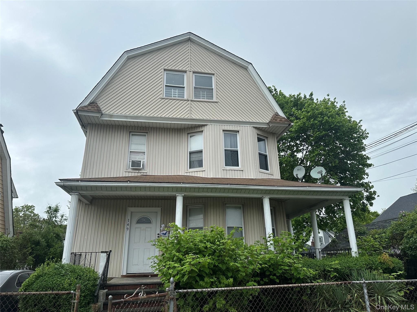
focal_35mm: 24
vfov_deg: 56.8
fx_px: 289
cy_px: 156
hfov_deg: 71.6
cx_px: 208
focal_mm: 6.86
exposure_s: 1/3058
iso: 80
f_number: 1.78
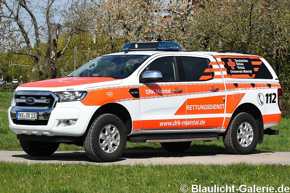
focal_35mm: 85
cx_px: 145
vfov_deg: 16.1
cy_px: 96
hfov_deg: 23.9
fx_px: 685
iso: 200
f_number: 11
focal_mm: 85
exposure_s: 1/500
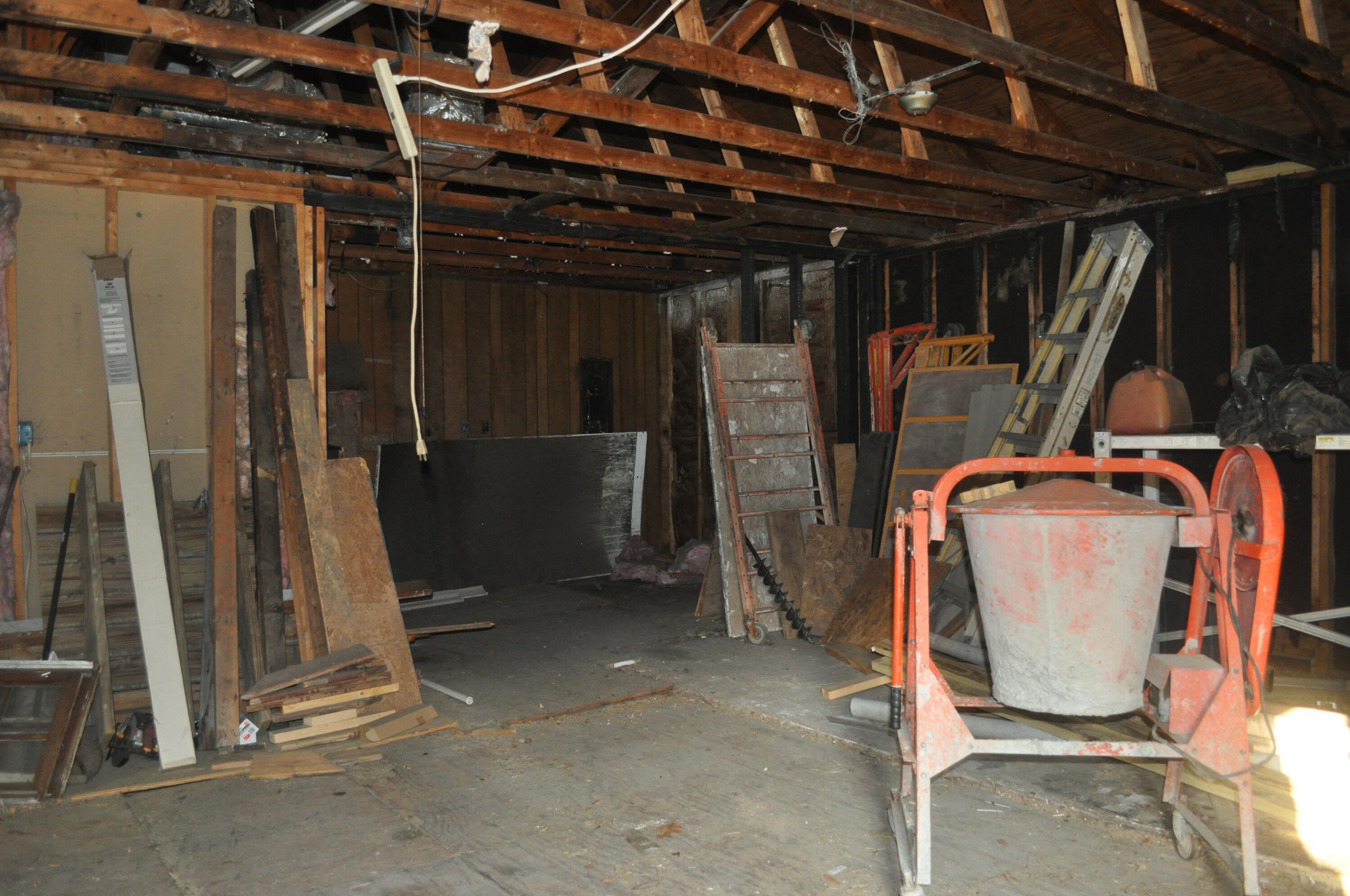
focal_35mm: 27
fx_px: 1011
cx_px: 675
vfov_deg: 47.8
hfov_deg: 67.4
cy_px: 448
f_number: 3.5
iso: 800
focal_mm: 18
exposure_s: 1/60
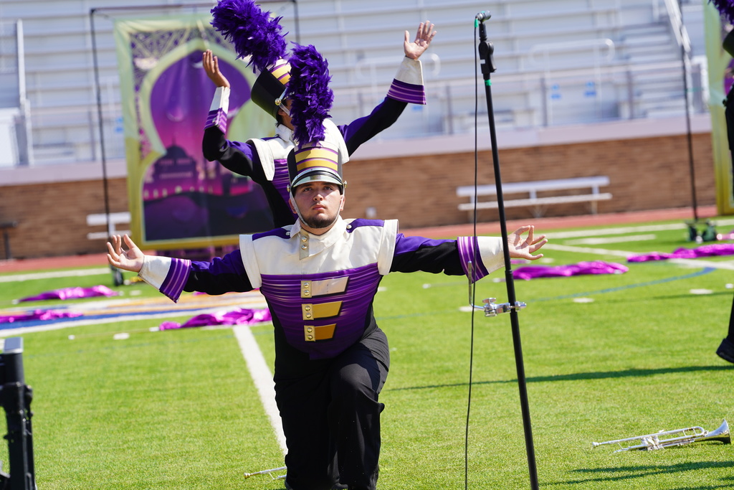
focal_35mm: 198
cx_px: 367
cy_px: 245
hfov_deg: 10.4
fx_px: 4037
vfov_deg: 6.9
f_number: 6.3
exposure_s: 1/200
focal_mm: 198
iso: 100
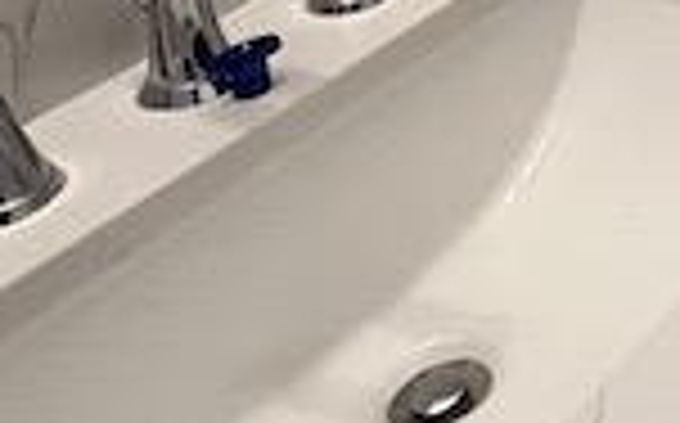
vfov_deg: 14.3
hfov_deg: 18.8
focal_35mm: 73
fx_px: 1351
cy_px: -464
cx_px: 1333
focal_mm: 1.57
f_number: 1.8
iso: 250
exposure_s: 1/120
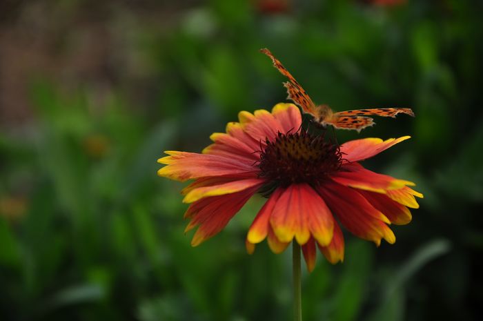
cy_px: 160
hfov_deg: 13.1
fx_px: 2111
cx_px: 242
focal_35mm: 158
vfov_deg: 8.7
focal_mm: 105
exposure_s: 1/320
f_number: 5.6
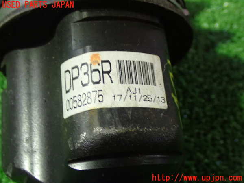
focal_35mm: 50
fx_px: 352
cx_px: 122
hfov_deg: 38.2
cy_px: 92
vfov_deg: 29.1
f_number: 3.2
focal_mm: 9.01
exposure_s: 1/25
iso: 800
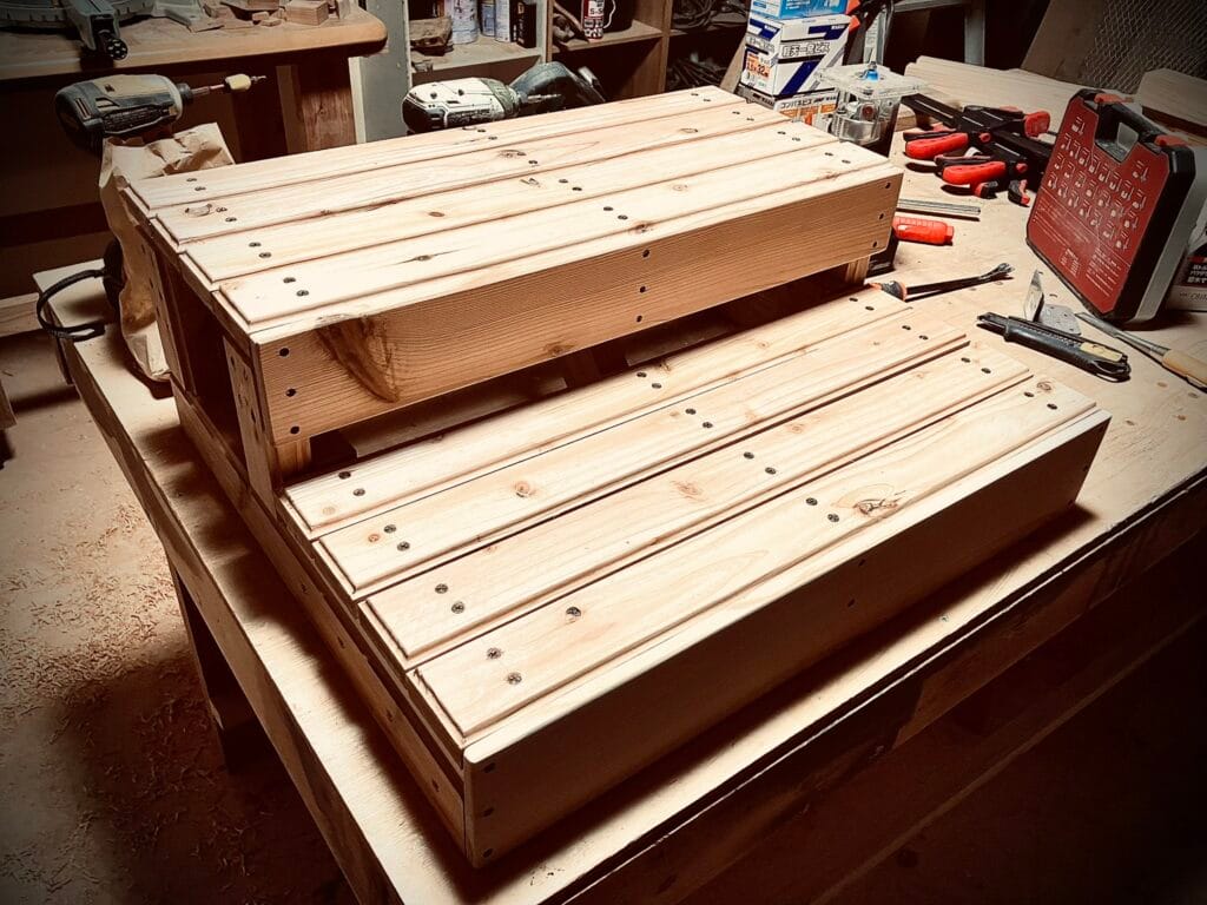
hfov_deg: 63.4
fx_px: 976
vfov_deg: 49.7
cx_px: 604
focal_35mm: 28
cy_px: 452
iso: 100
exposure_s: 1/60
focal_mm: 3.99
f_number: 1.8
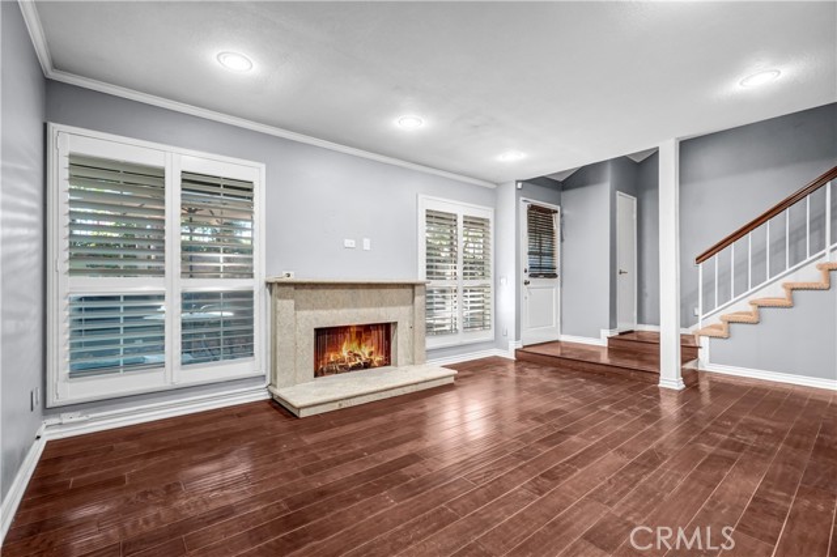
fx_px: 349
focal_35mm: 15
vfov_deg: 77.3
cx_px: 418
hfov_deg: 100.4
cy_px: 278
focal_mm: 10
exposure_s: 1/4
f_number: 9
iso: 400
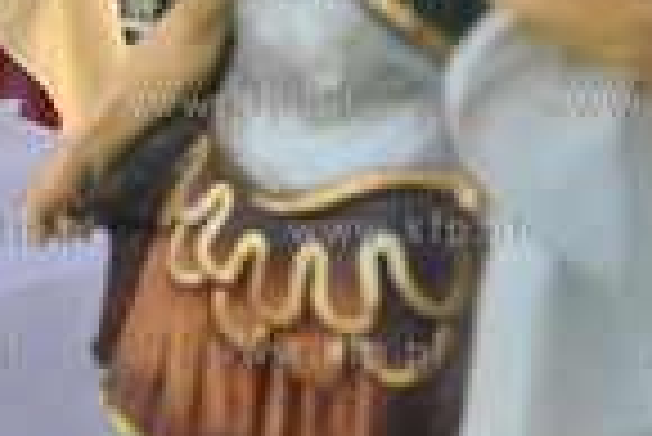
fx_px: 1197
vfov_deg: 19.5
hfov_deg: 29.8
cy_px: -76
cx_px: 135
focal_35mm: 66
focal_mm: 24
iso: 400
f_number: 8
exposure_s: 1/320
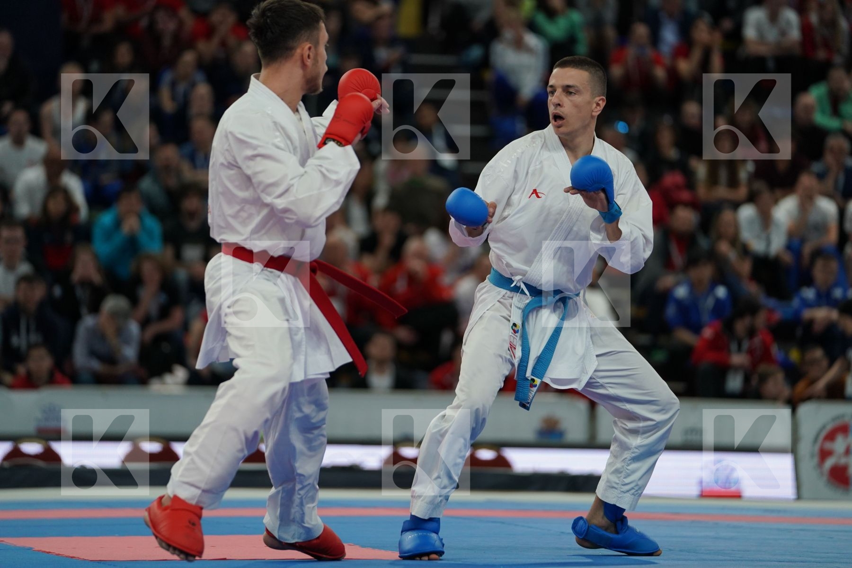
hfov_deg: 11.9
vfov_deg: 7.9
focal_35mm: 173
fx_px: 4094
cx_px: 426
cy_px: 284
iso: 1250
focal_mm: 173
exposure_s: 1/1000
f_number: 2.8
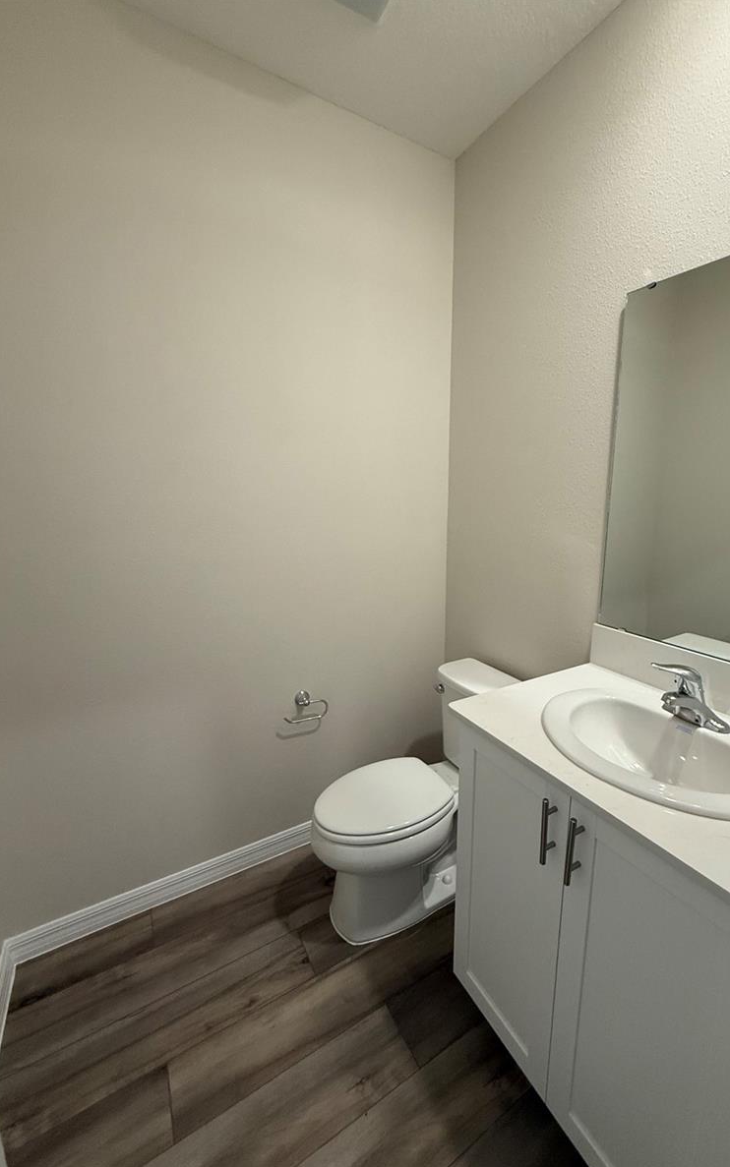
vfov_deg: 101.5
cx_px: 434
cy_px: 587
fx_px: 477
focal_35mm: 15
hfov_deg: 74.1
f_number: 2.2
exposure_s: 1/120
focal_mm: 2.22
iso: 320
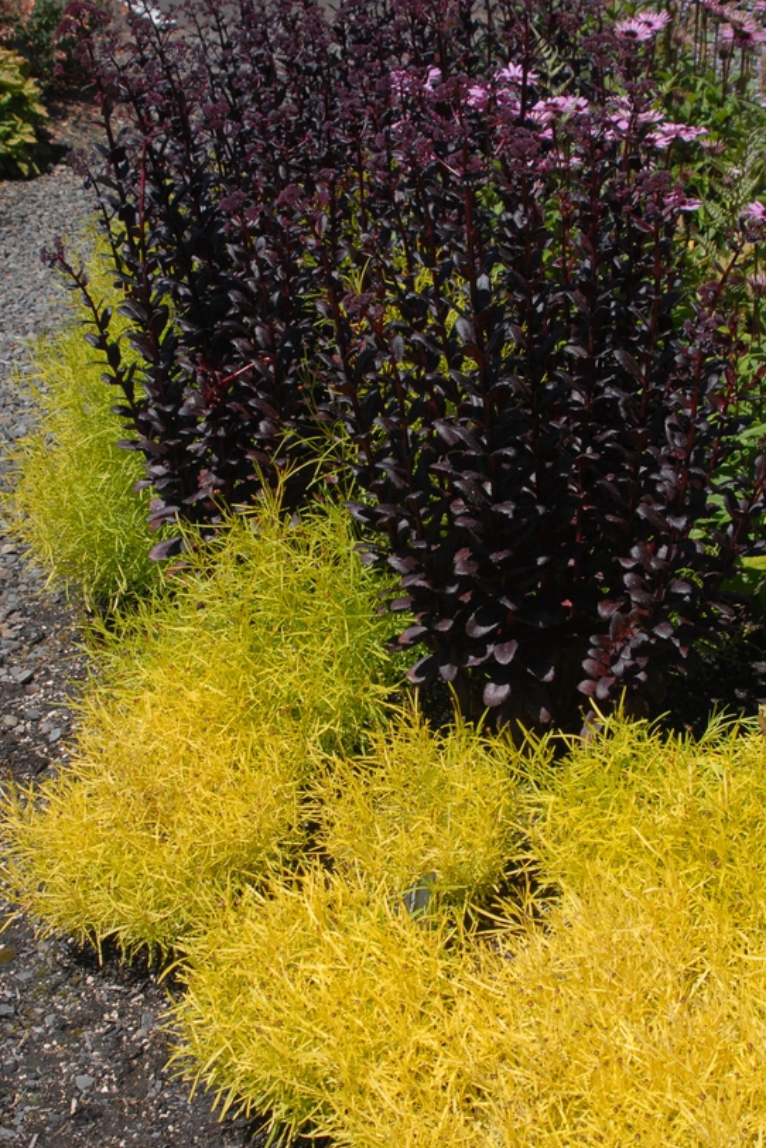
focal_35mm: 53
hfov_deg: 25.5
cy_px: 626
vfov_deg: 37.5
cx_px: 435
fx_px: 1690
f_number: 11
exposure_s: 1/400
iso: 400
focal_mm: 28
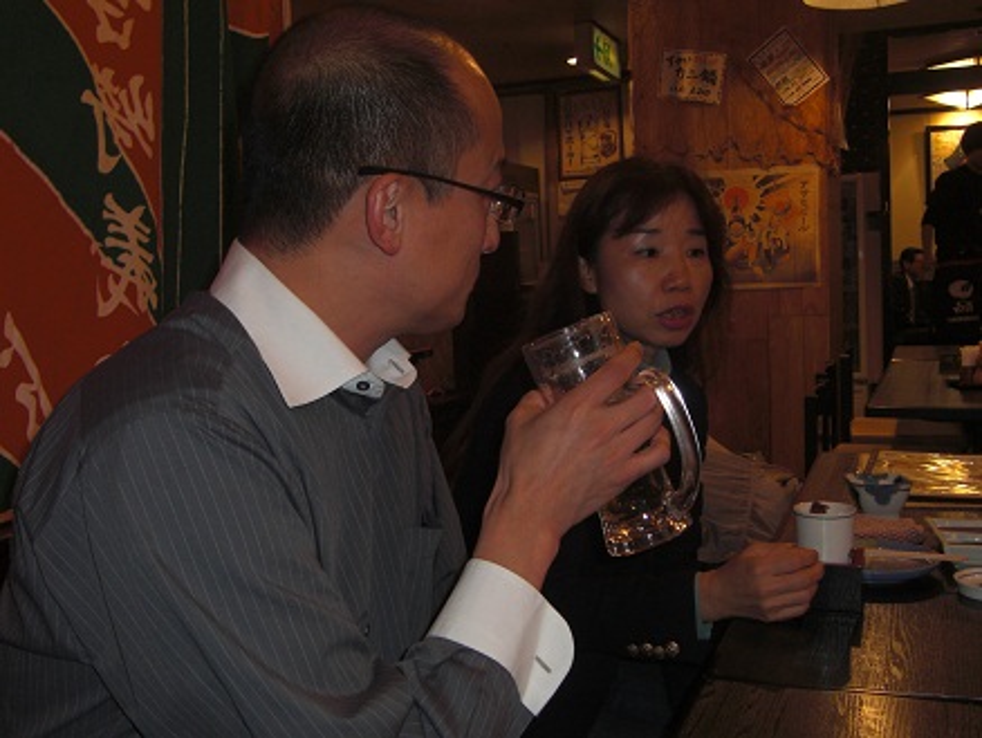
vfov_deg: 36.9
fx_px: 1107
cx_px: 491
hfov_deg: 47.8
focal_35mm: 39
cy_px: 369
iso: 100
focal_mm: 6.9
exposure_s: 1/30
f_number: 3
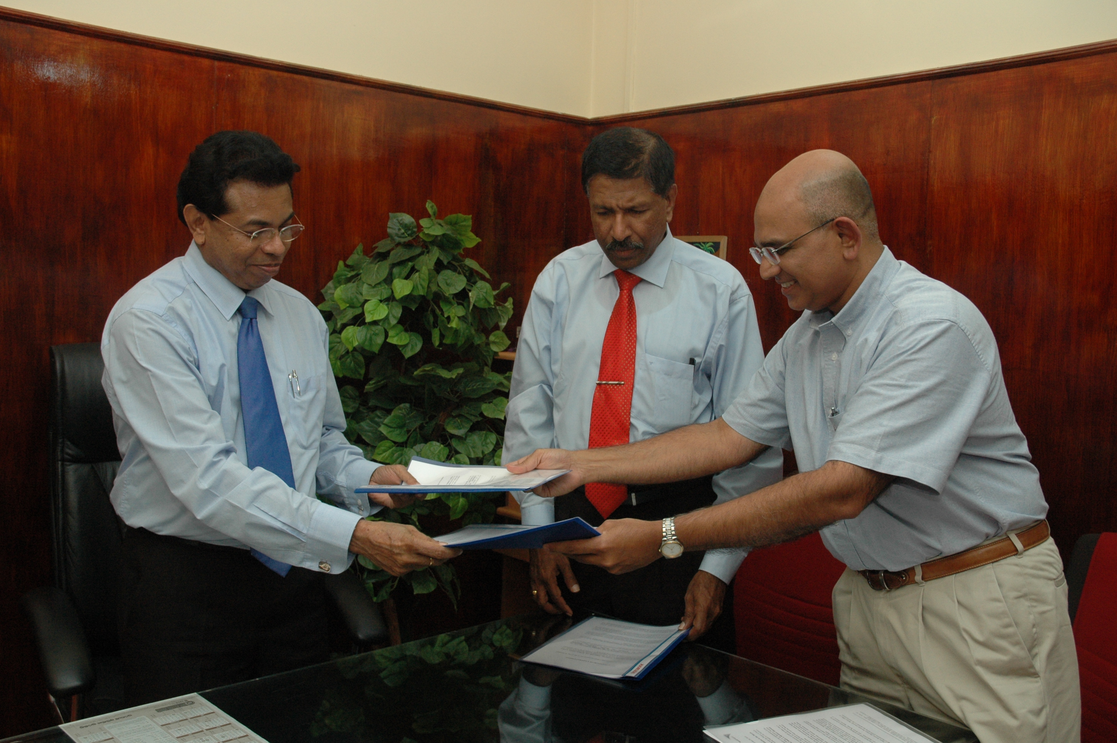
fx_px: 1116
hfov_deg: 53.2
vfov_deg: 36.8
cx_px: 558
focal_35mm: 36
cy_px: 372
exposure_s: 1/60
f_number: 5.6
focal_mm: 24
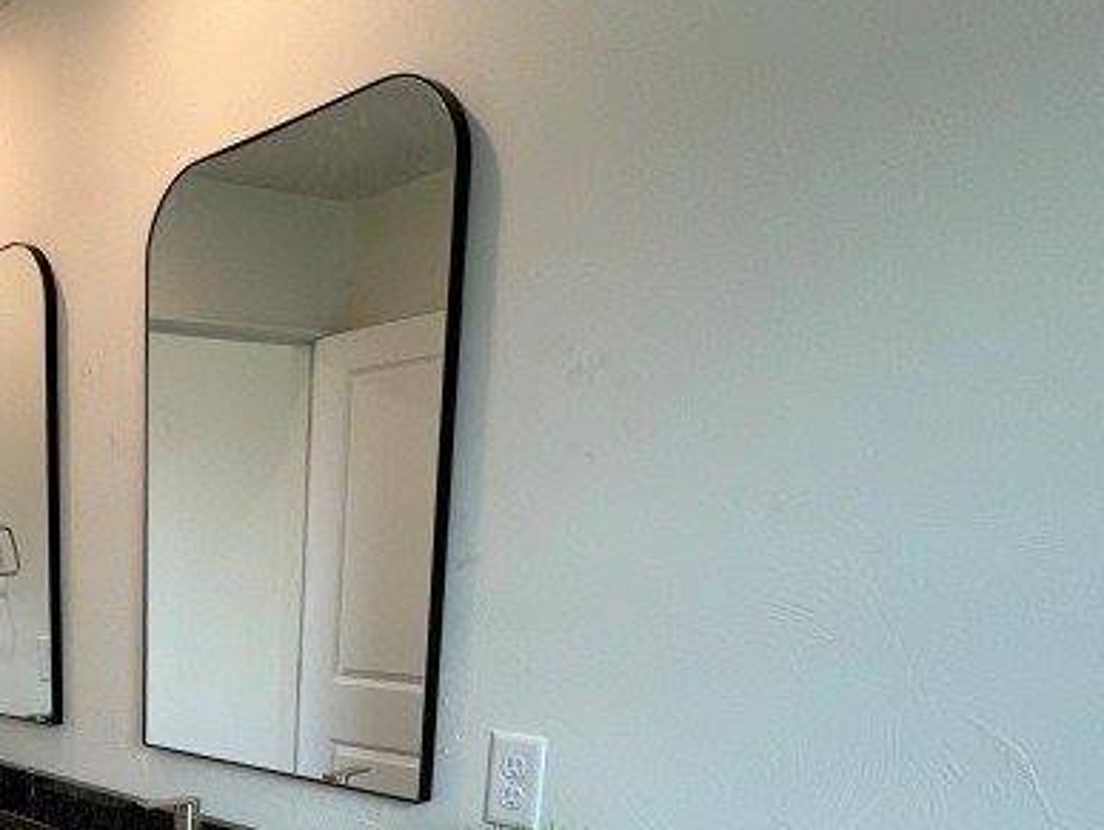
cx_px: 14
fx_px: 1181
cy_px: 830
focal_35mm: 37
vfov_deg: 35.1
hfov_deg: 43.4
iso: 80
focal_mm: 2.22
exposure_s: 1/120
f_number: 2.2
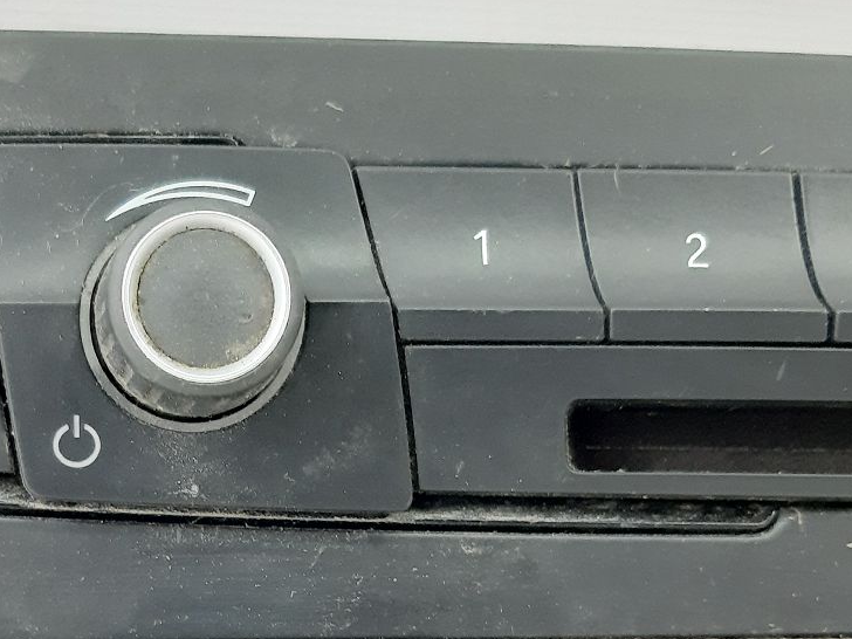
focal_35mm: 63
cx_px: 203
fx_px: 1551
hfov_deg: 30.2
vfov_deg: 22.5
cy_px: 620
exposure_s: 1/50
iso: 500
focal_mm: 3.93
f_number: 1.7
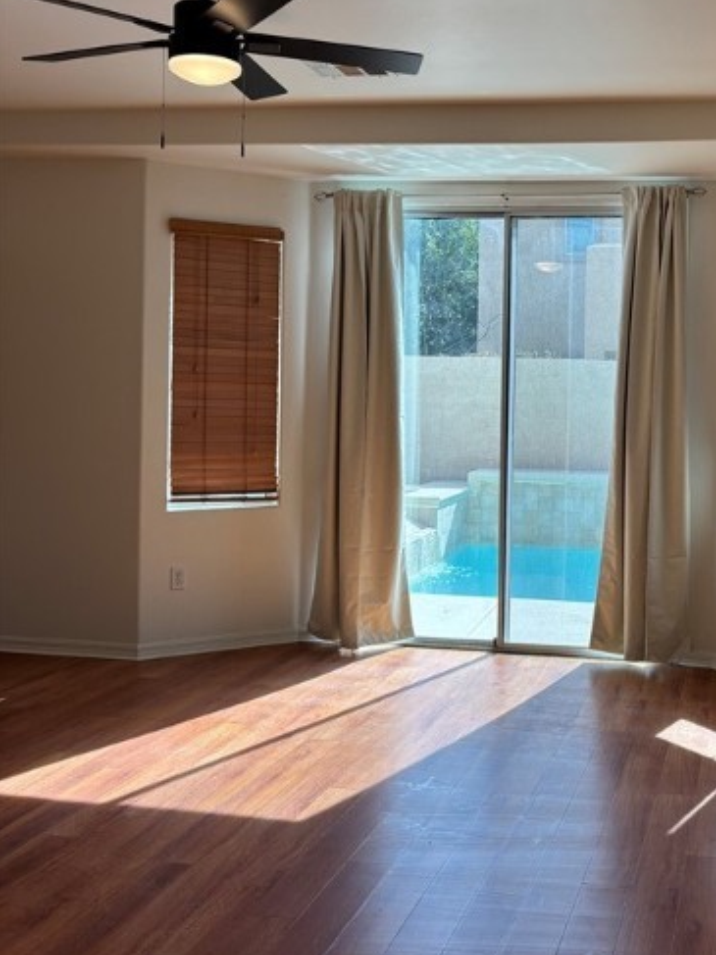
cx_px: 561
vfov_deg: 45.7
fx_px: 1131
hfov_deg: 34.2
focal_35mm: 41
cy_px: 418
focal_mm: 5.96
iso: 50
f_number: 1.6
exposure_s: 1/462
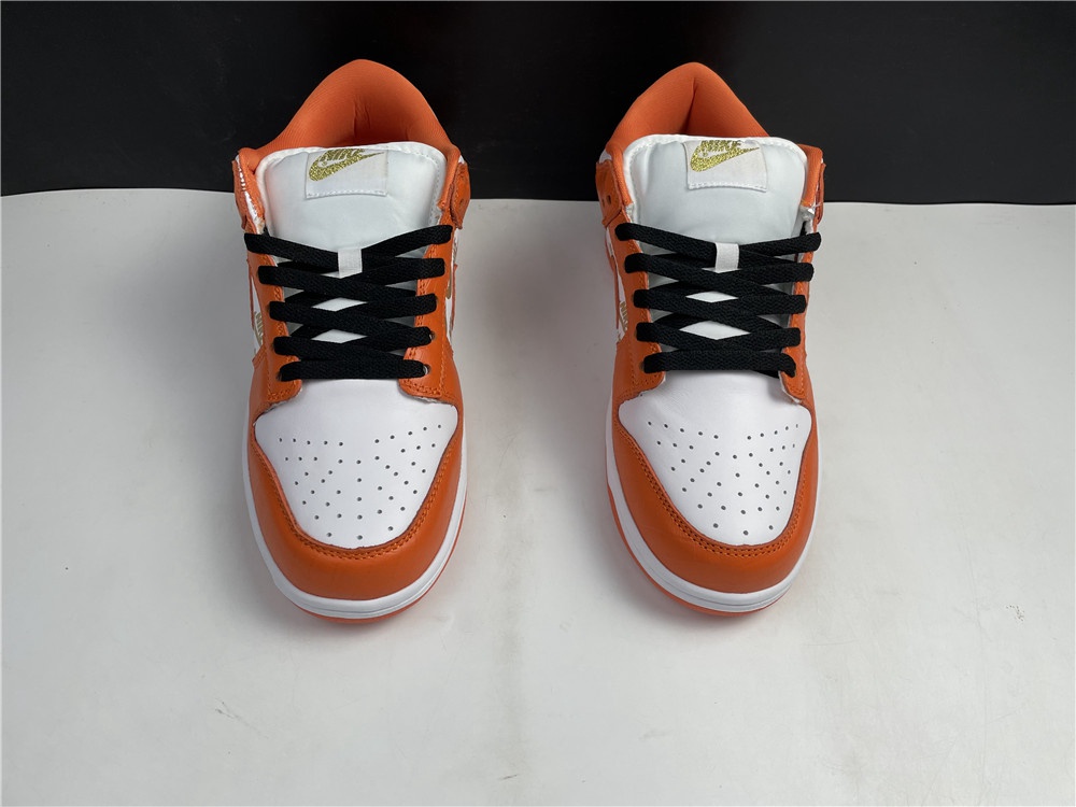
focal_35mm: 26
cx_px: 538
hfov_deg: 67.3
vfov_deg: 53.1
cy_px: 404
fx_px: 808
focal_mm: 4.2
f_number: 1.6
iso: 32
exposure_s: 1/166
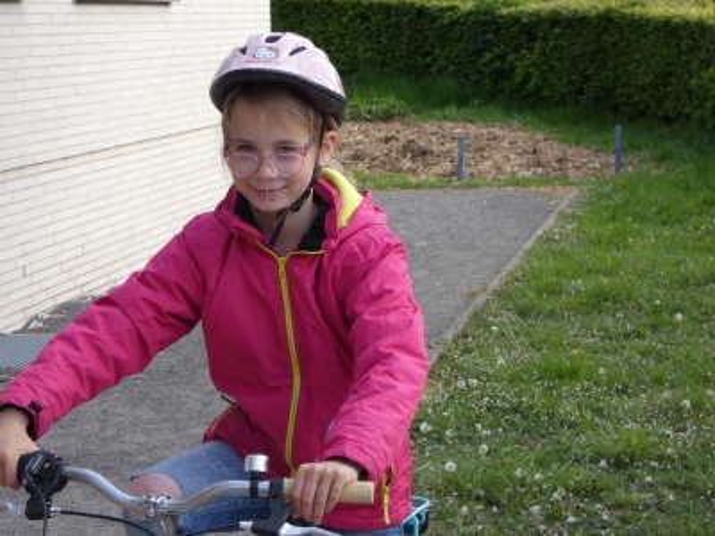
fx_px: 2313
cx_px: 358
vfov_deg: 13.2
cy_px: 268
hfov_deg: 17.6
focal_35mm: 112
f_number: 5
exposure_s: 1/125
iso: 80
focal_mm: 20.1
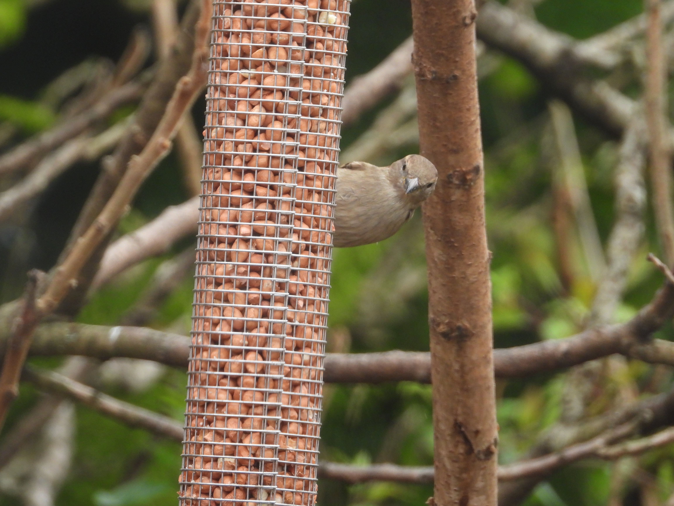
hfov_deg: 2.0
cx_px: 337
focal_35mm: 1000
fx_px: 19471
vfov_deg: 1.5
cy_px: 253
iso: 400
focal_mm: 180
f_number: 5.6
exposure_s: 1/200
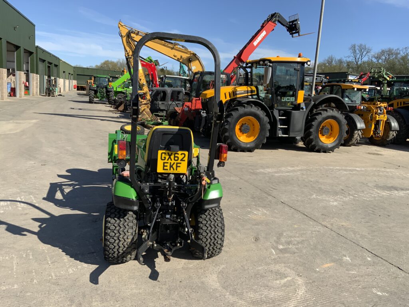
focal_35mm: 29
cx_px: 204
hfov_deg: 61.7
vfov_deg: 48.2
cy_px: 154
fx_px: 343
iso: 16
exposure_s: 1/1675
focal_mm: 3
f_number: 1.8
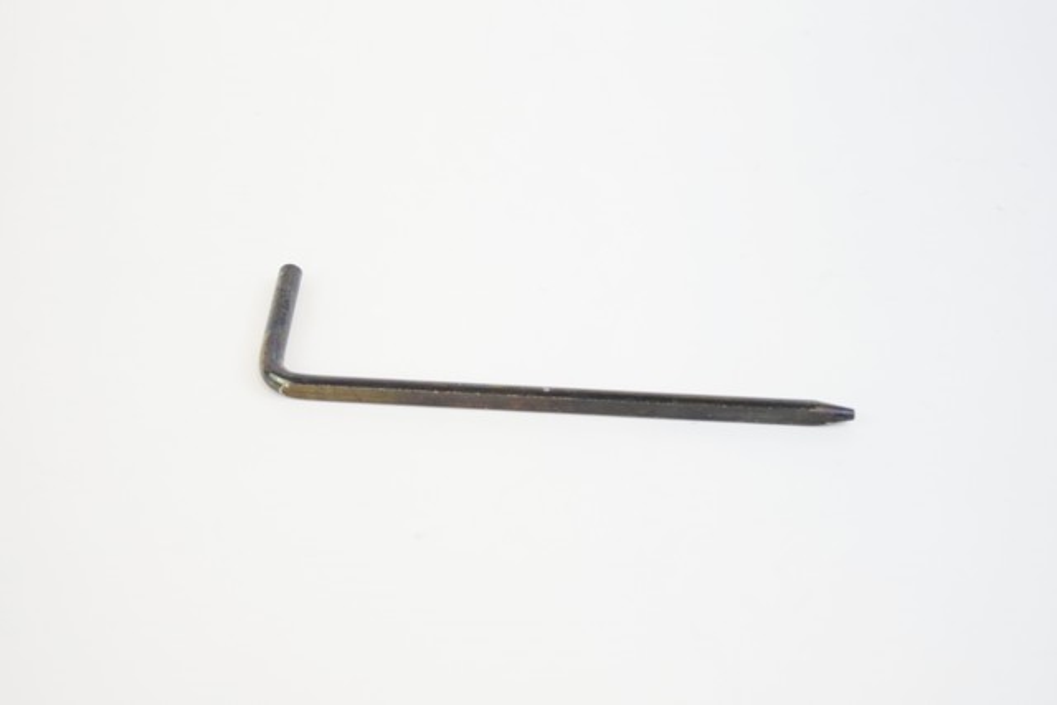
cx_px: 528
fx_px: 1762
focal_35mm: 60
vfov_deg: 22.6
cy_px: 352
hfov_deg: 33.4
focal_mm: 40
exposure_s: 1/60
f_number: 5
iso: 900
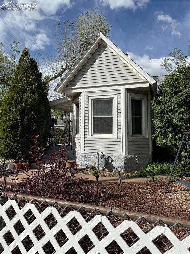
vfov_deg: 71.6
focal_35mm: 24
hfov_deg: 56.8
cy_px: 127
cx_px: 95
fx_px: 176
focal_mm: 6.76
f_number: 1.78
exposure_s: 1/8130
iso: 80
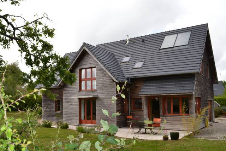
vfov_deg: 48.0
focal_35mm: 27
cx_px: 113
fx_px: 170
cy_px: 76
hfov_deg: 67.4
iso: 100
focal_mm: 18
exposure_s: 1/200
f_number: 7.1
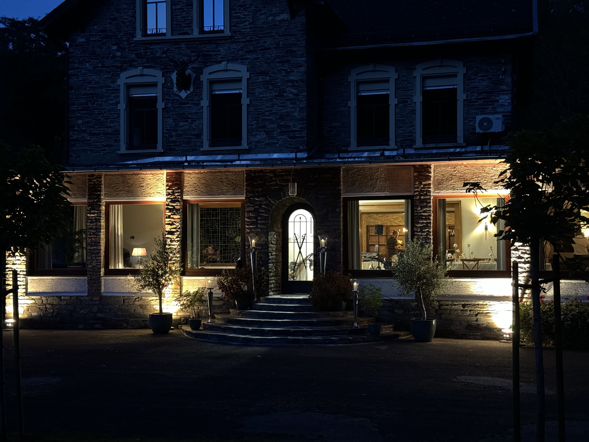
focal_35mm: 48
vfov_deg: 30.3
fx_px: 817
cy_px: 221
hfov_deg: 39.7
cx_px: 294
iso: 1000
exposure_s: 1/17
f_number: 1.78
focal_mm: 6.76
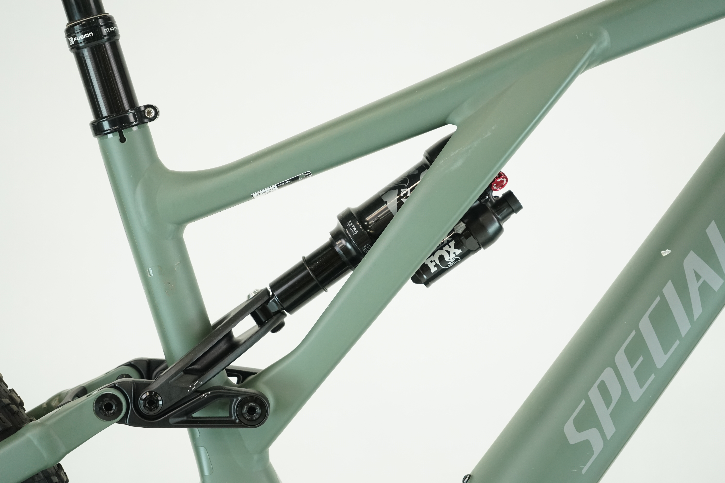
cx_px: 362
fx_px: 1410
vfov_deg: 19.5
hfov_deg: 28.8
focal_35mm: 70
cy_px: 242
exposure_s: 1/200
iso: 1600
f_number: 5.6
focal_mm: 70
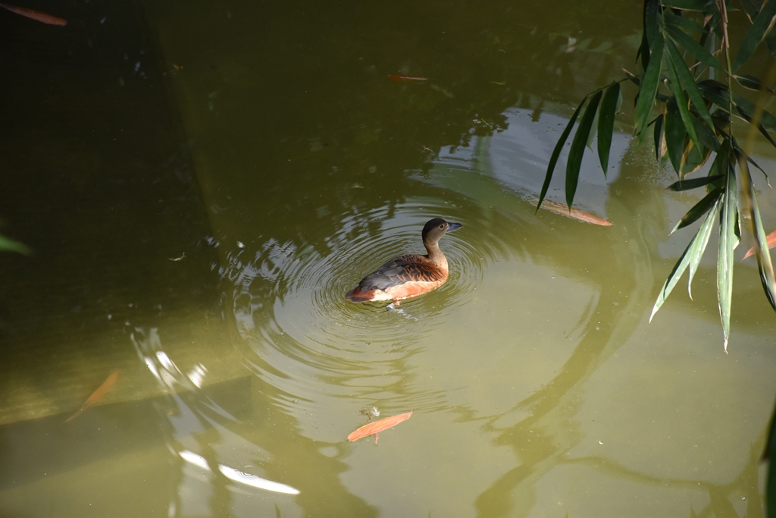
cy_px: 259
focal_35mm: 210
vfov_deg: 6.5
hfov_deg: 9.8
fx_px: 4527
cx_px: 388
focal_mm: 140
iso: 800
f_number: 5.6
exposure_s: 1/640
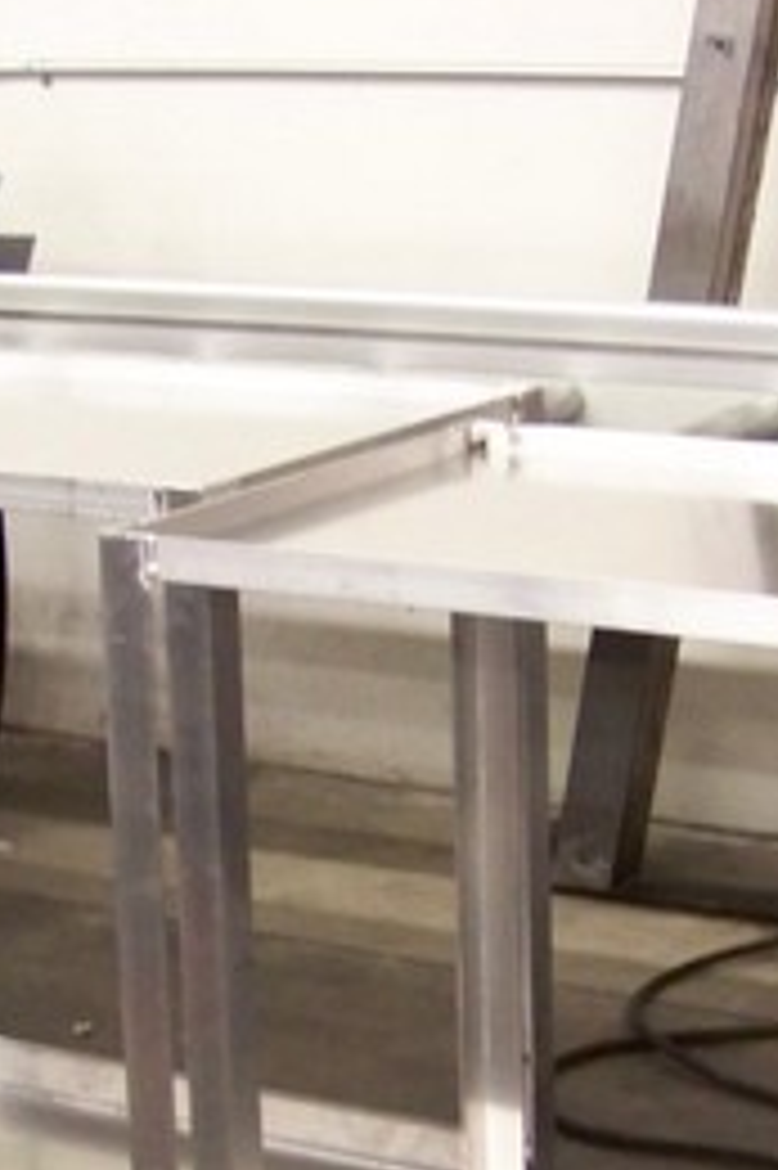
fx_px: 3278
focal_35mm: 101
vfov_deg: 19.9
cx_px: 585
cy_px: 1037
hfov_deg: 13.5
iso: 400
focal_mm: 5.85
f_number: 2.8
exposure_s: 1/15
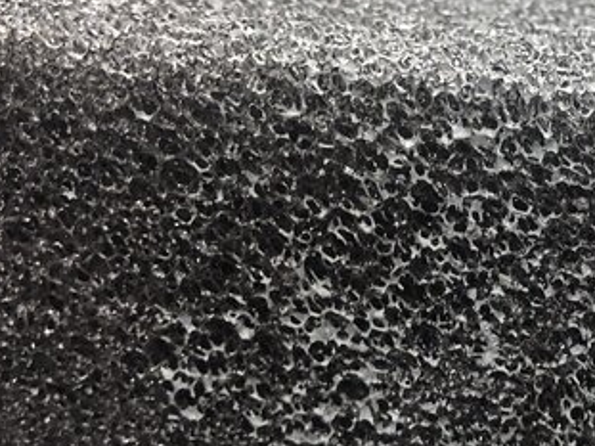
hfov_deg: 25.5
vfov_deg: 20.4
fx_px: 1237
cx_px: 618
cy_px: 247
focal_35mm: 72
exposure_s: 1/12
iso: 100
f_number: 1.8
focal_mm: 3.99
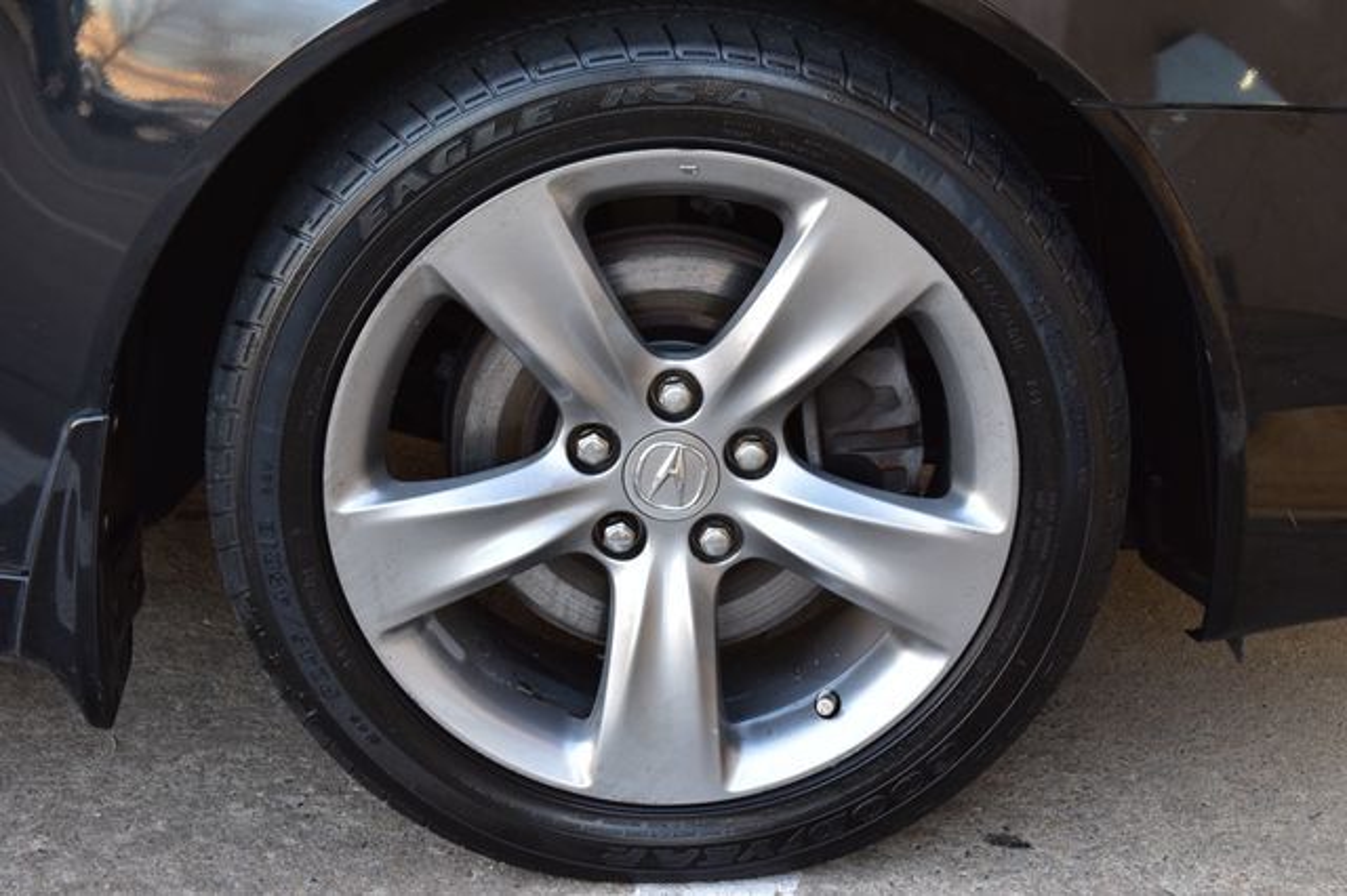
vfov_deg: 16.5
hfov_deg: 24.6
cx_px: 674
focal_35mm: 82
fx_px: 3085
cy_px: 448
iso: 400
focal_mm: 55
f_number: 7.1
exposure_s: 1/30
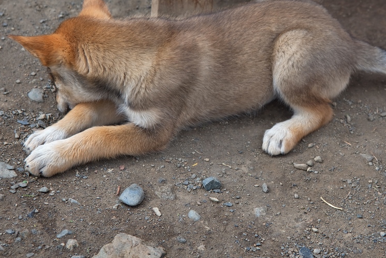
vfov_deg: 8.7
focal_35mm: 158
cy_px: 71
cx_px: 261
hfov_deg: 13.0
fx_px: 1694
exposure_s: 1/200
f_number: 5
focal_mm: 92
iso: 100
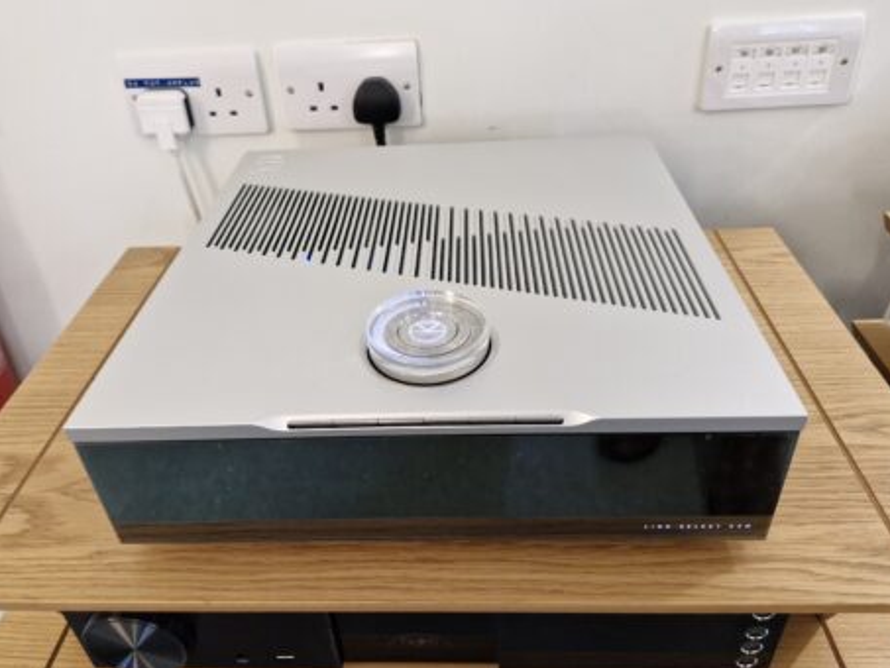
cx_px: 438
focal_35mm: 26
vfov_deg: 53.0
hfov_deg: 67.3
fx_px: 669
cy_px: 299
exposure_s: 1/100
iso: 125
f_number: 1.8
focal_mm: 5.54
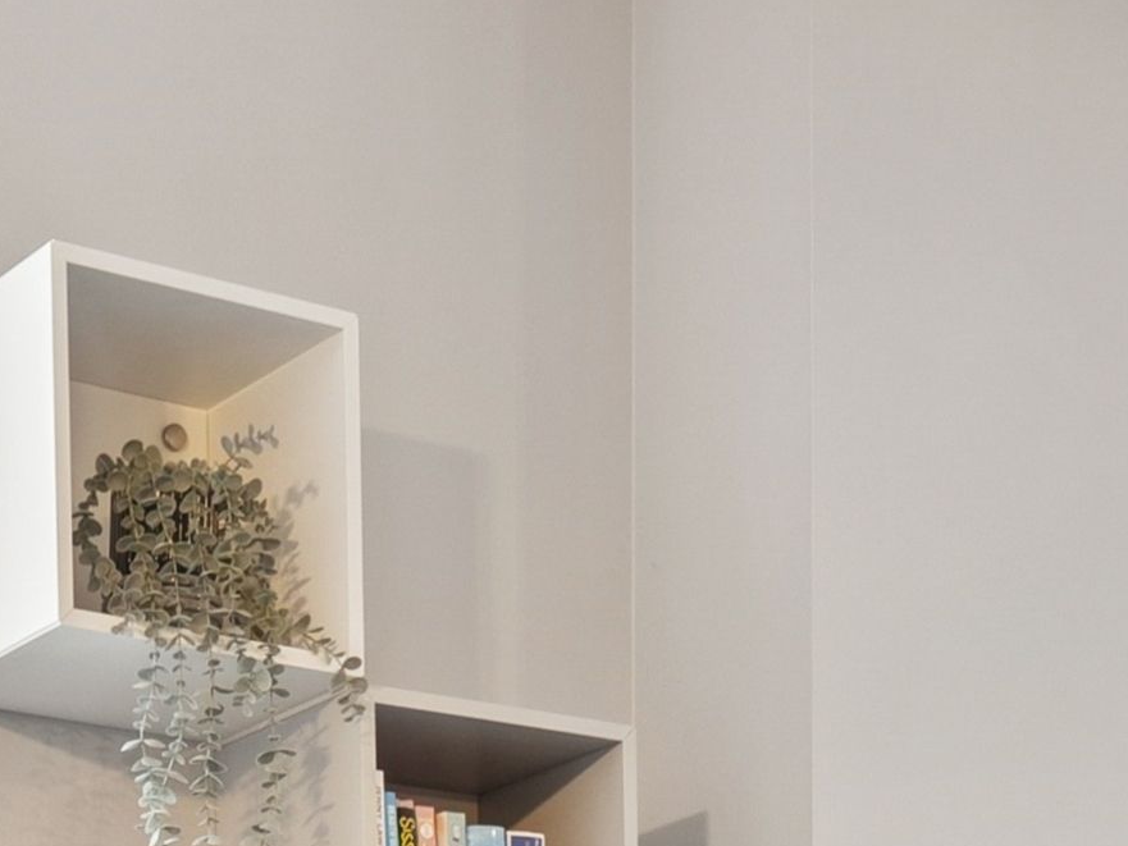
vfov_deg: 12.5
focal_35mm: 102
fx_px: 3334
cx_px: -9
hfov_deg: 18.7
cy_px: 1756
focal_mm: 15.5
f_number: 8
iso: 200
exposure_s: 1/30
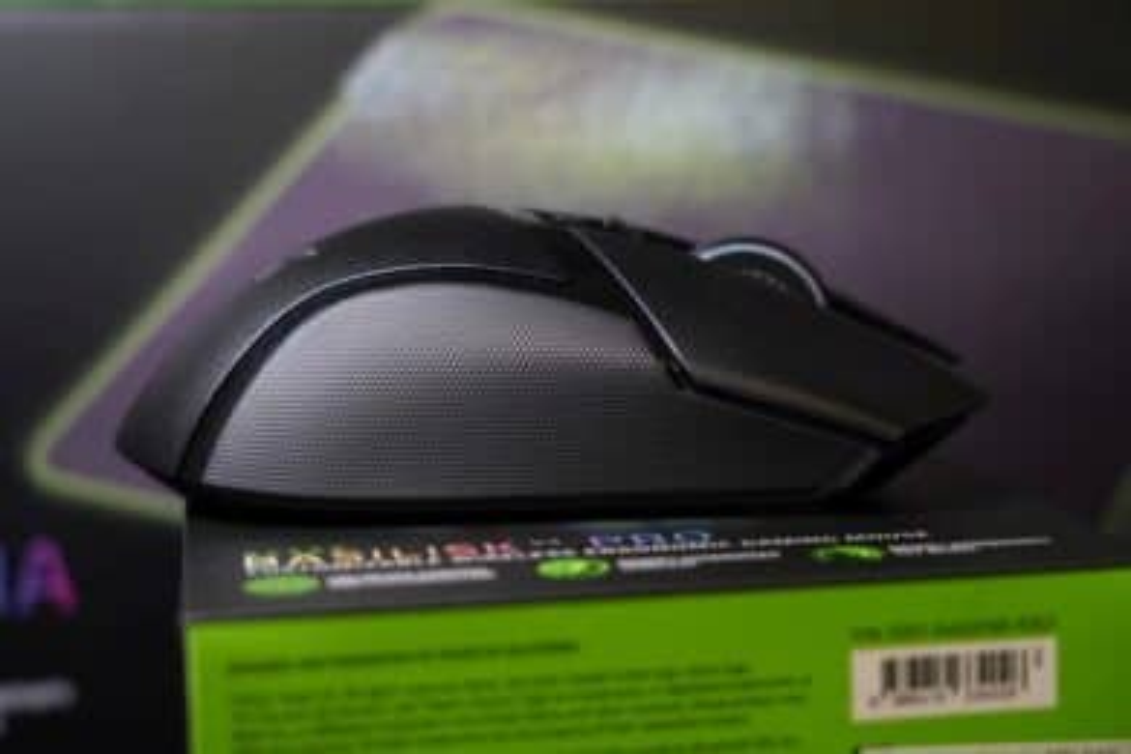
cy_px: 377
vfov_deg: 18.7
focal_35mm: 73
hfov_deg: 27.7
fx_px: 2293
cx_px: 566
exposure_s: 1/80
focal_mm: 73
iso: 1250
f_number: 5.6
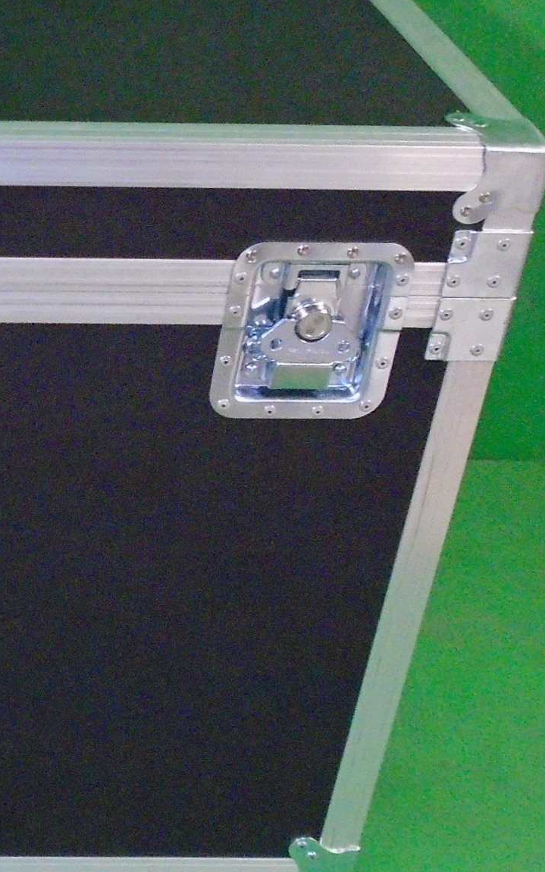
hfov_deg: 13.8
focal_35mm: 86
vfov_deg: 24.1
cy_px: 390
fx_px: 2043
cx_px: -374
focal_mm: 6.4
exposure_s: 1/15
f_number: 3.8
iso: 800
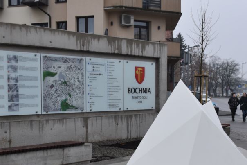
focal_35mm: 61
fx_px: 419
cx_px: 108
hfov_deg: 32.8
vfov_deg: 22.1
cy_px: 119
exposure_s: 1/250
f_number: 8
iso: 400
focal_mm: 24
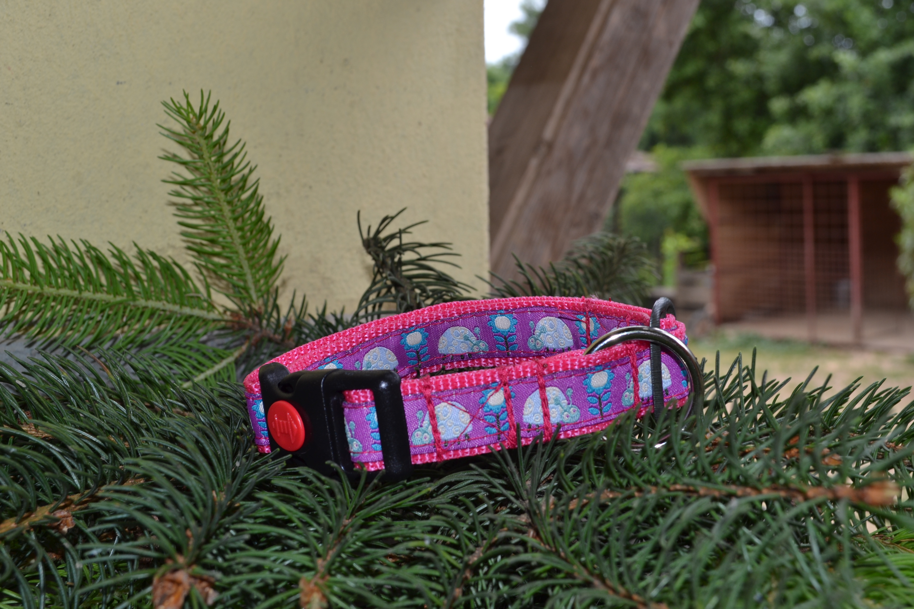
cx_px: 457
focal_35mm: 45
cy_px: 304
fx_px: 1142
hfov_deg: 43.6
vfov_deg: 29.9
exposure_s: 1/60
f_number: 8
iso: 100
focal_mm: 30
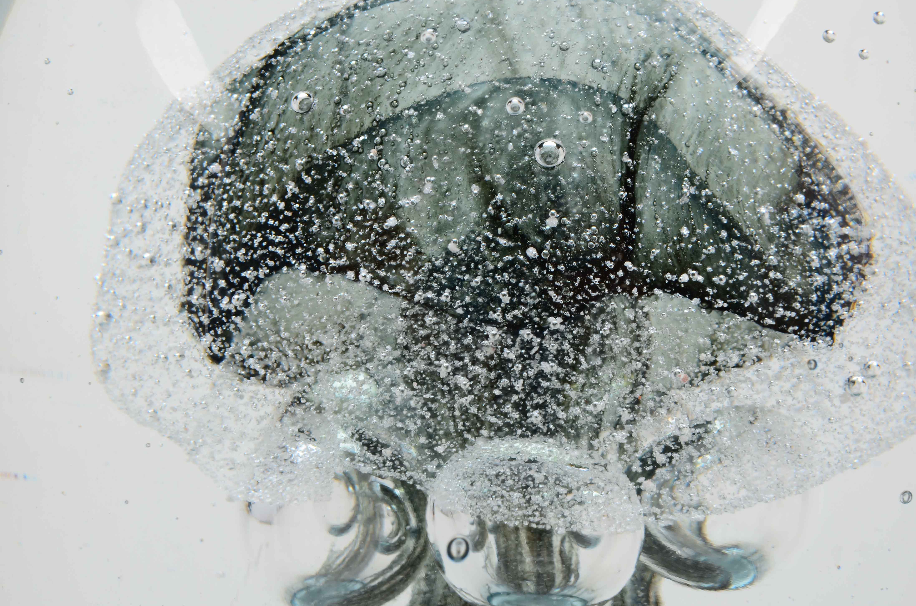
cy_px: 277
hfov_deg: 22.1
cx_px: 471
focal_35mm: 93
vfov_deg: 14.7
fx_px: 2350
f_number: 25
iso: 100
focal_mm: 55
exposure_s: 1/160
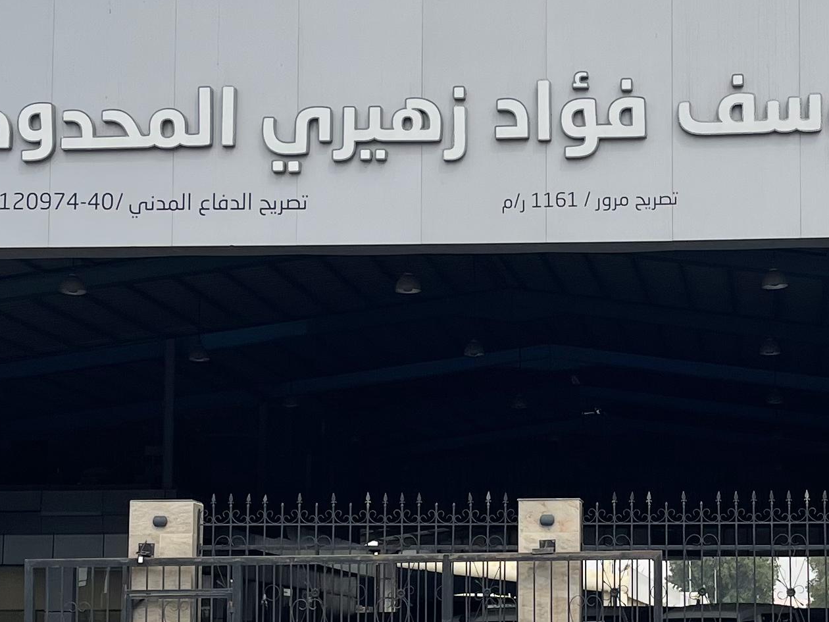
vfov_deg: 18.3
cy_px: 467
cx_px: 590
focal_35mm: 80
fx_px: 1916
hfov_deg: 24.2
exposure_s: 1/3663
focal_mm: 5.1
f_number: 1.6
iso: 32
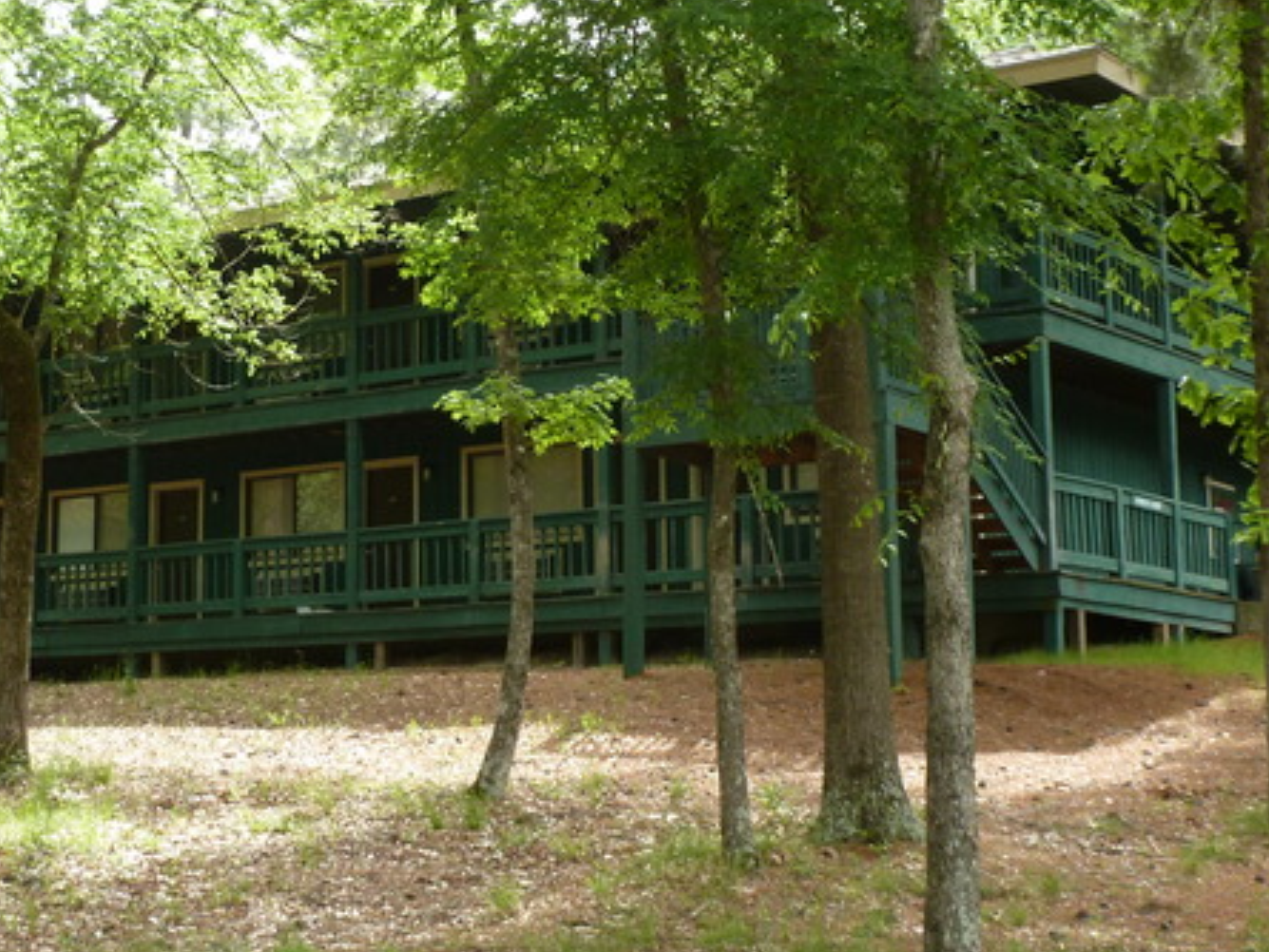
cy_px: 349
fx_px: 2347
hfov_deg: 30.0
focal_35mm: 64
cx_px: 408
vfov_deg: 22.9
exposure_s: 1/60
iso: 160
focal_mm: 6.8
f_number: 3.8
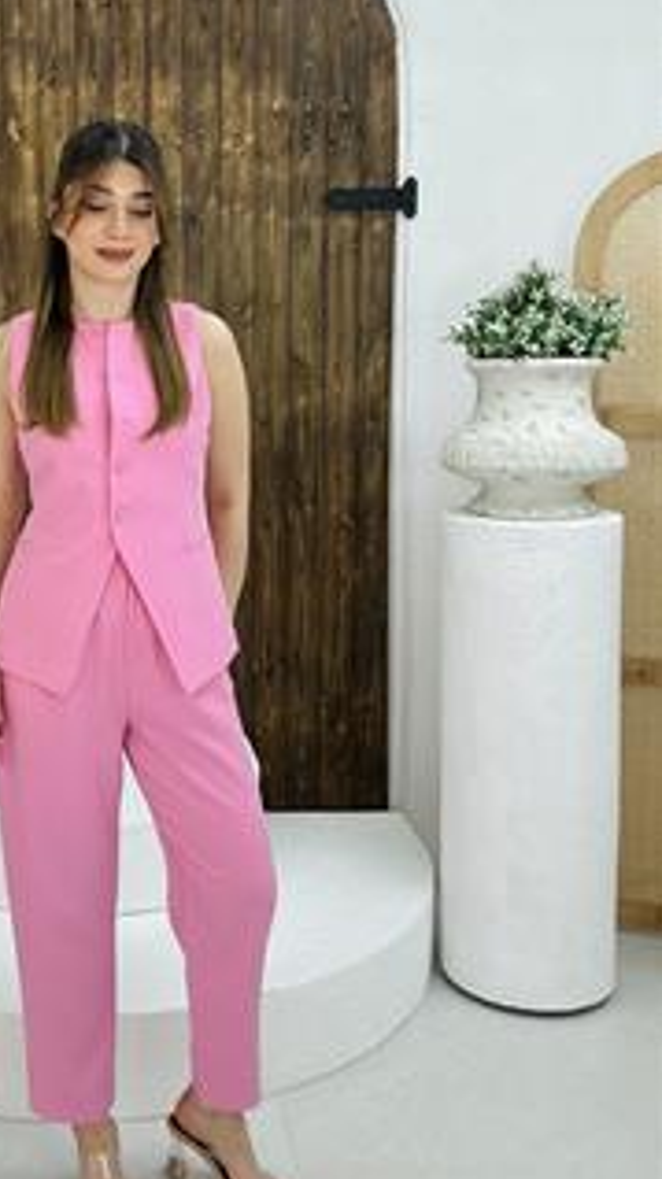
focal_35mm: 41
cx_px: 115
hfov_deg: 28.2
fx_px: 1282
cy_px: 480
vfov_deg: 49.2
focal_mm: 2.69
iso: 32
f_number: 1.9
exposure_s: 1/100
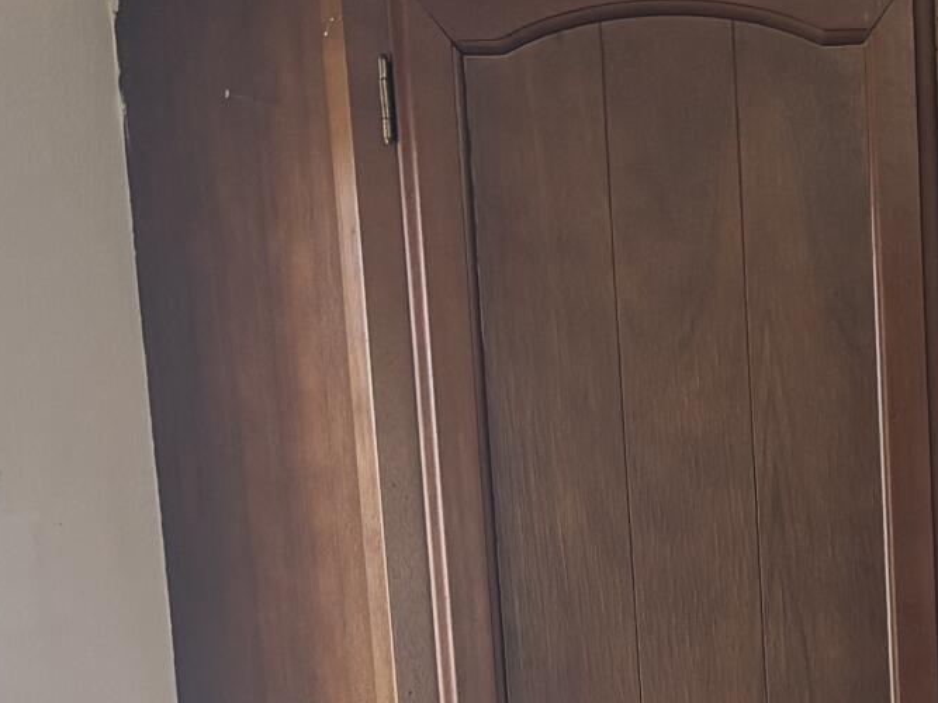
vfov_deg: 11.4
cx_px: 1035
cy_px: 1419
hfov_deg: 16.3
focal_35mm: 117
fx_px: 3170
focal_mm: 5.96
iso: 100
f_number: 1.6
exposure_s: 1/120
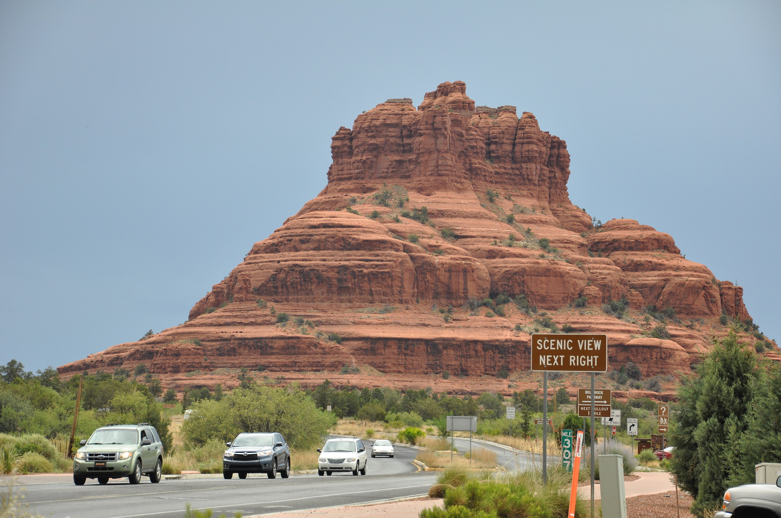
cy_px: 259
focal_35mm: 112
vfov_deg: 12.1
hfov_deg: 18.2
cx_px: 390
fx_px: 2438
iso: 400
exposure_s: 1/500
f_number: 5.6
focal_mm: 75
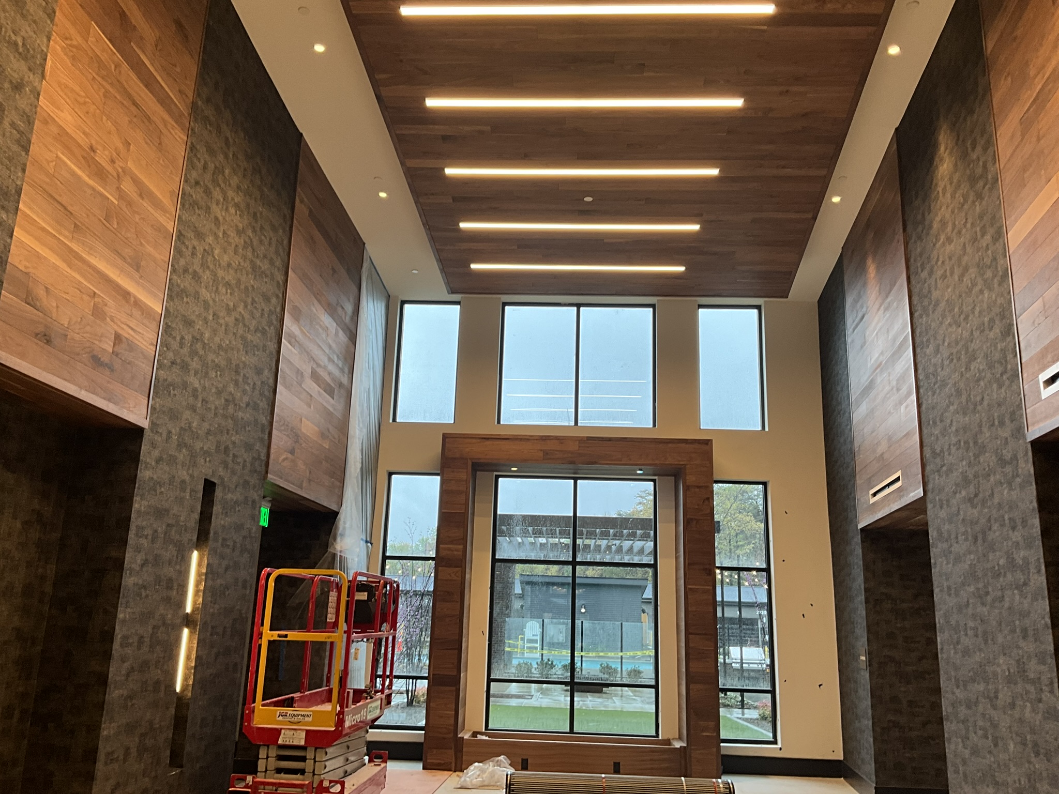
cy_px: 397
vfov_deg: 48.2
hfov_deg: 61.7
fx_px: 887
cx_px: 530
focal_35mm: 29
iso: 50
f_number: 1.8
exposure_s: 1/60
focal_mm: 3
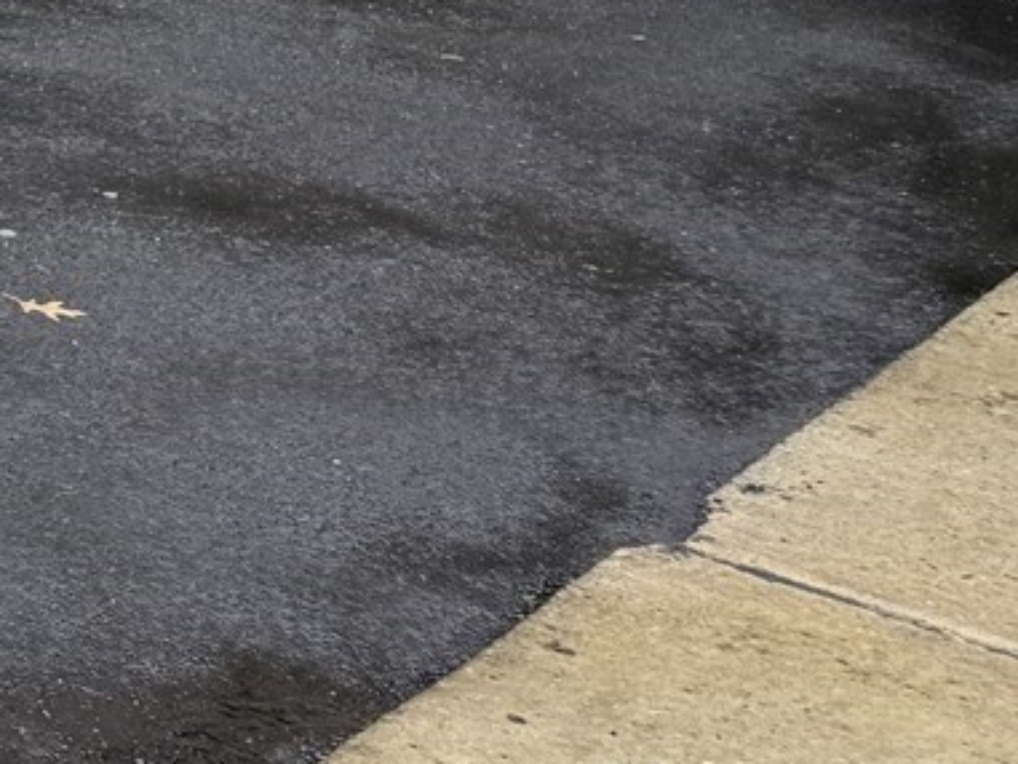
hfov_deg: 12.5
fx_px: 3795
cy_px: -1061
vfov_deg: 10.1
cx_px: -1288
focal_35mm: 129
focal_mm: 6.76
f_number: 1.78
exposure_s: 1/1464
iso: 80
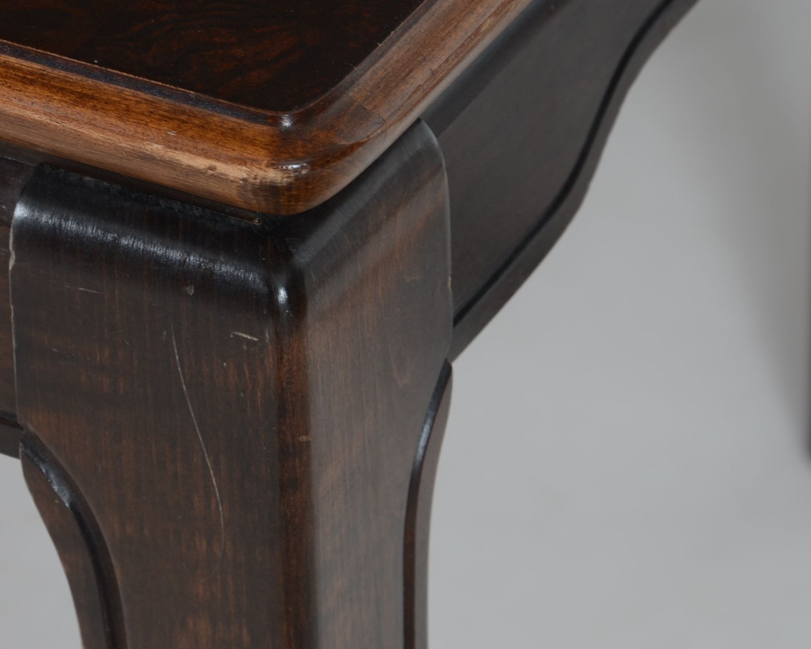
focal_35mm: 253
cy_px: 223
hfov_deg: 7.6
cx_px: 236
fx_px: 6067
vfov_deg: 6.1
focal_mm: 105
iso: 160
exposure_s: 1/60
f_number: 7.1
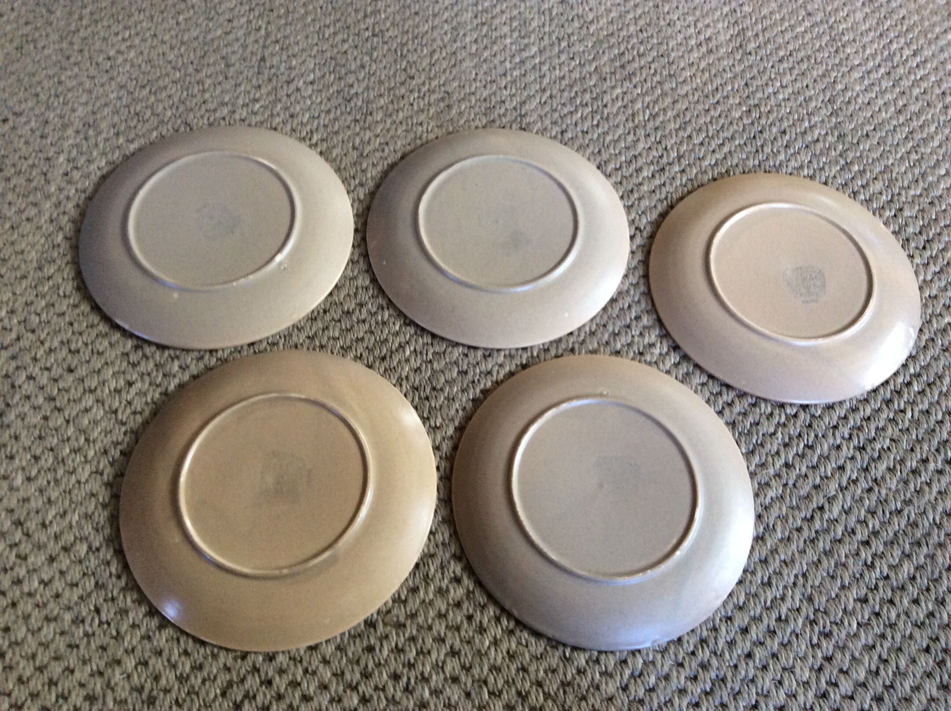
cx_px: 476
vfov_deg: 44.1
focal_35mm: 32
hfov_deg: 56.9
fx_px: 878
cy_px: 356
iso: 125
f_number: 2.4
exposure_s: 1/25
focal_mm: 3.3
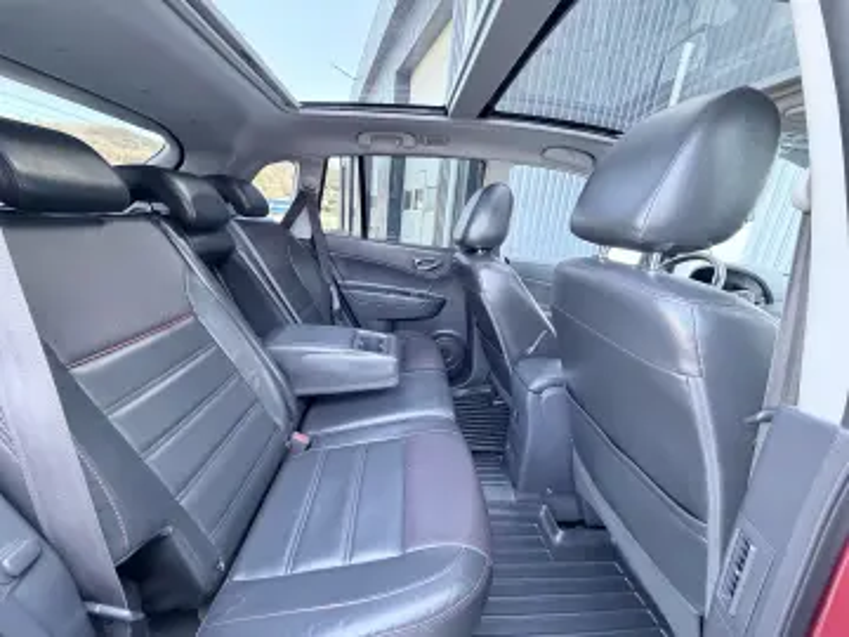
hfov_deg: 102.1
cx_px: 424
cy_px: 318
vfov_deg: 85.7
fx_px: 343
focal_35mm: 14
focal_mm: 2.22
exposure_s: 1/60
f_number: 2.2
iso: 400
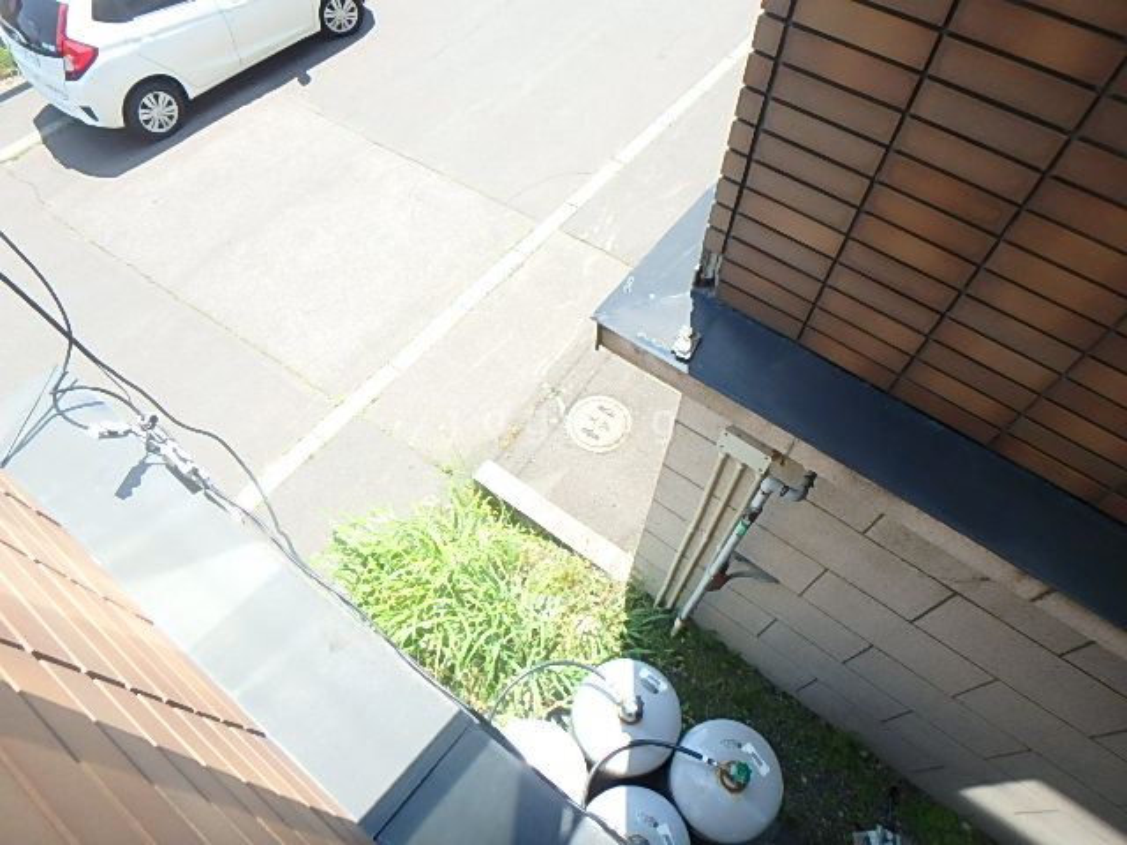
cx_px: 564
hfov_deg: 79.0
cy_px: 422
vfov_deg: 63.4
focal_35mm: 21
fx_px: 684
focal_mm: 3.7
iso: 125
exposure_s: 1/320
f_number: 3.5
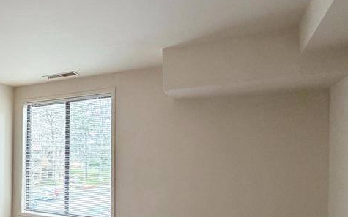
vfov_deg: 38.7
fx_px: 304
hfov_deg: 49.3
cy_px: 155
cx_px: 4
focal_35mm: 32
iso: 320
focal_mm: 2.22
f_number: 2.2
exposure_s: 1/121
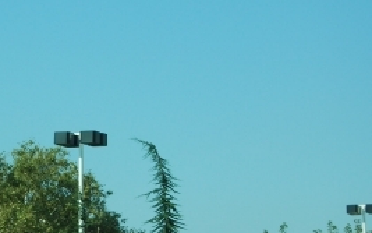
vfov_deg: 7.9
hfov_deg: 12.5
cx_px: -31
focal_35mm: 165
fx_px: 1673
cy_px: 183
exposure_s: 1/80
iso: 200
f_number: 5.6
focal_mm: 48
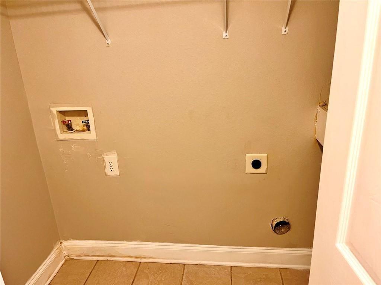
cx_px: 190
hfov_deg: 67.3
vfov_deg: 53.1
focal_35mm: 26
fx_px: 286
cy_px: 142
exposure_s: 1/60
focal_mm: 5.1
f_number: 1.6
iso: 400
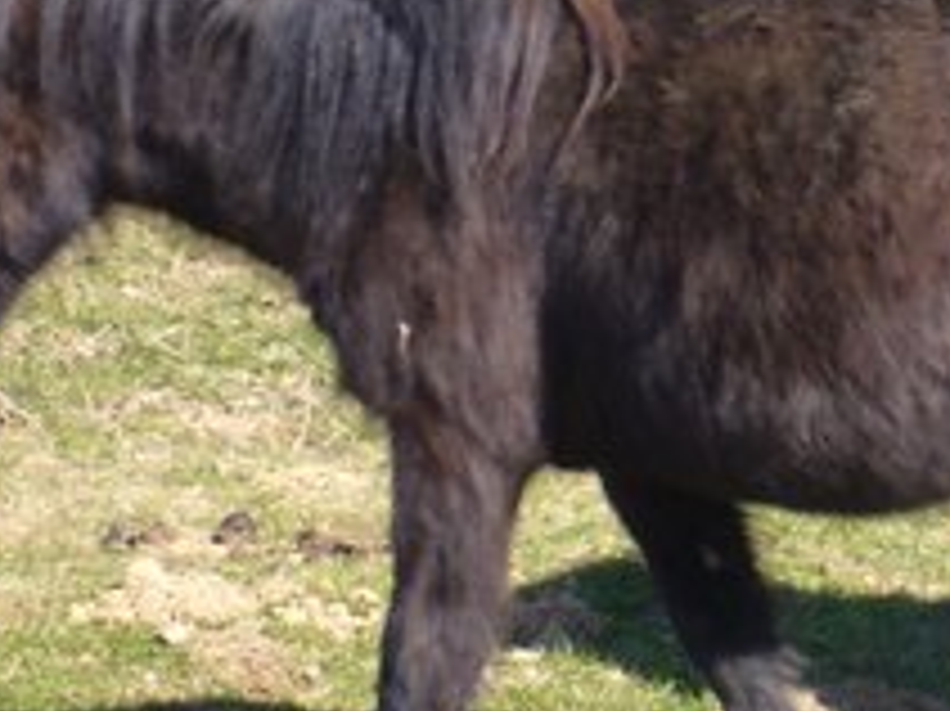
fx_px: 8201
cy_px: 45
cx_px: 1067
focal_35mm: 299
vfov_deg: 5.0
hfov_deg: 6.6
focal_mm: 17.4
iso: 80
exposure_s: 1/160
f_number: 5
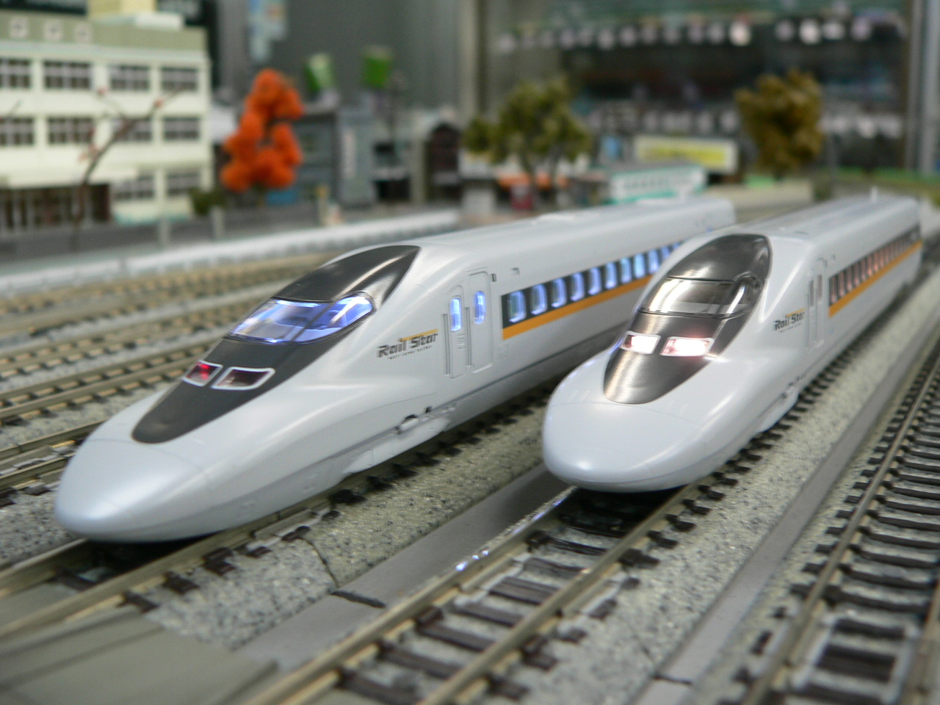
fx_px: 978
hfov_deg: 51.4
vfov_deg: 39.7
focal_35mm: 36
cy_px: 352
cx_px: 470
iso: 100
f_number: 2.8
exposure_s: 1/10
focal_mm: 6
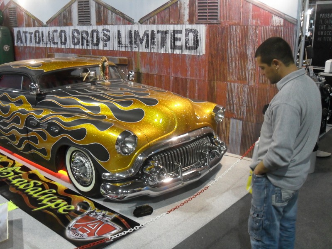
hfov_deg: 52.6
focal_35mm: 35
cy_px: 124
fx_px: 336
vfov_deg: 40.7
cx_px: 166
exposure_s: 1/30
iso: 200
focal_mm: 6.2
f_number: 2.8
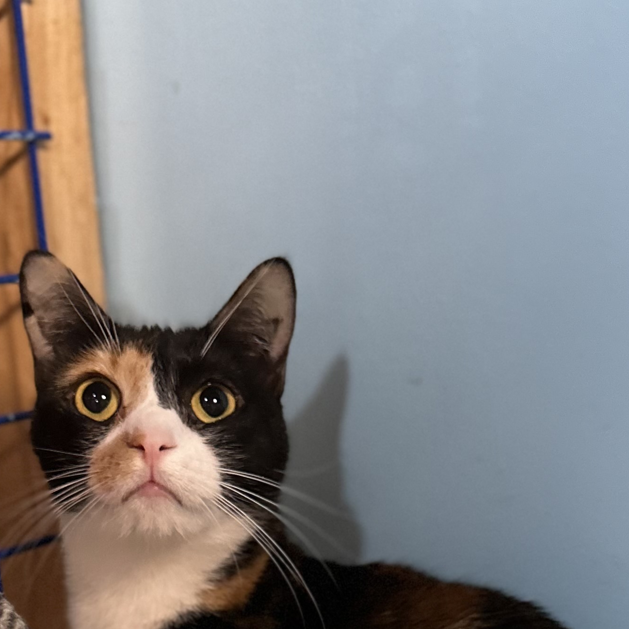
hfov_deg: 26.9
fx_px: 1316
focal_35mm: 64
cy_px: 746
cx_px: 291
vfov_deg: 24.5
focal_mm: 6.86
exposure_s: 1/40
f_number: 1.78
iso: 800
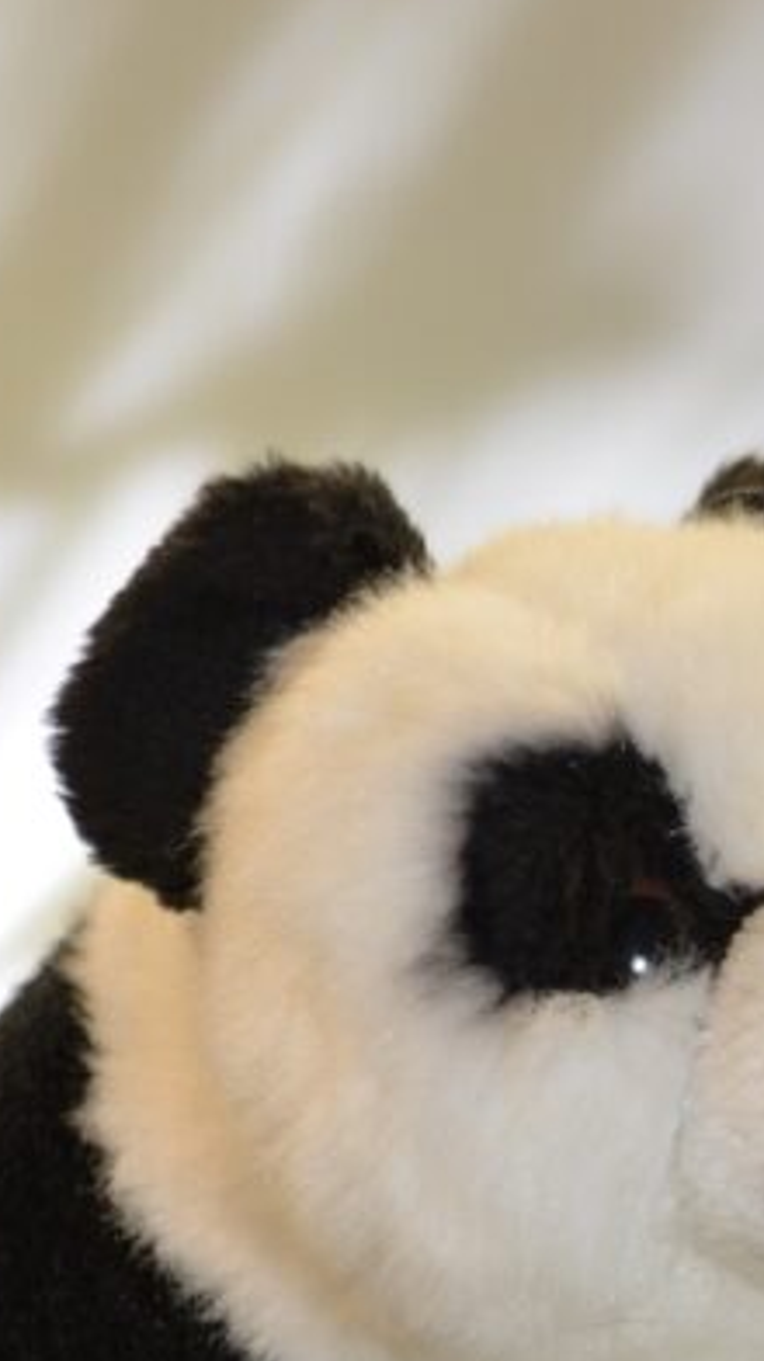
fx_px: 3139
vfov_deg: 23.5
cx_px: 656
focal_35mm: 87
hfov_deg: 13.8
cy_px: 1340
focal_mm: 24
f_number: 4
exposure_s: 1/80
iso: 400
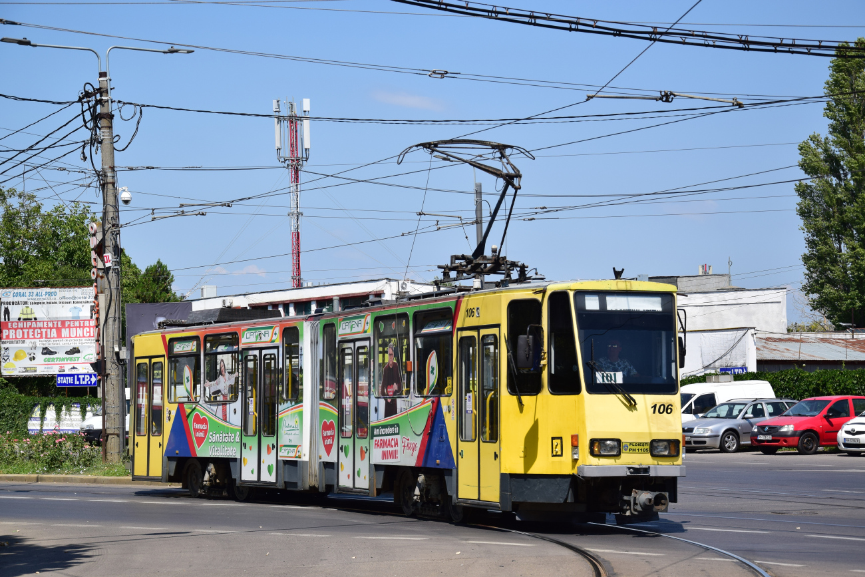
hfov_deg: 23.4
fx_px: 2091
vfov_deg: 15.7
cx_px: 432
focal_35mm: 87
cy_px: 288
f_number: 6.3
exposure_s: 1/1000
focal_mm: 58
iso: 200
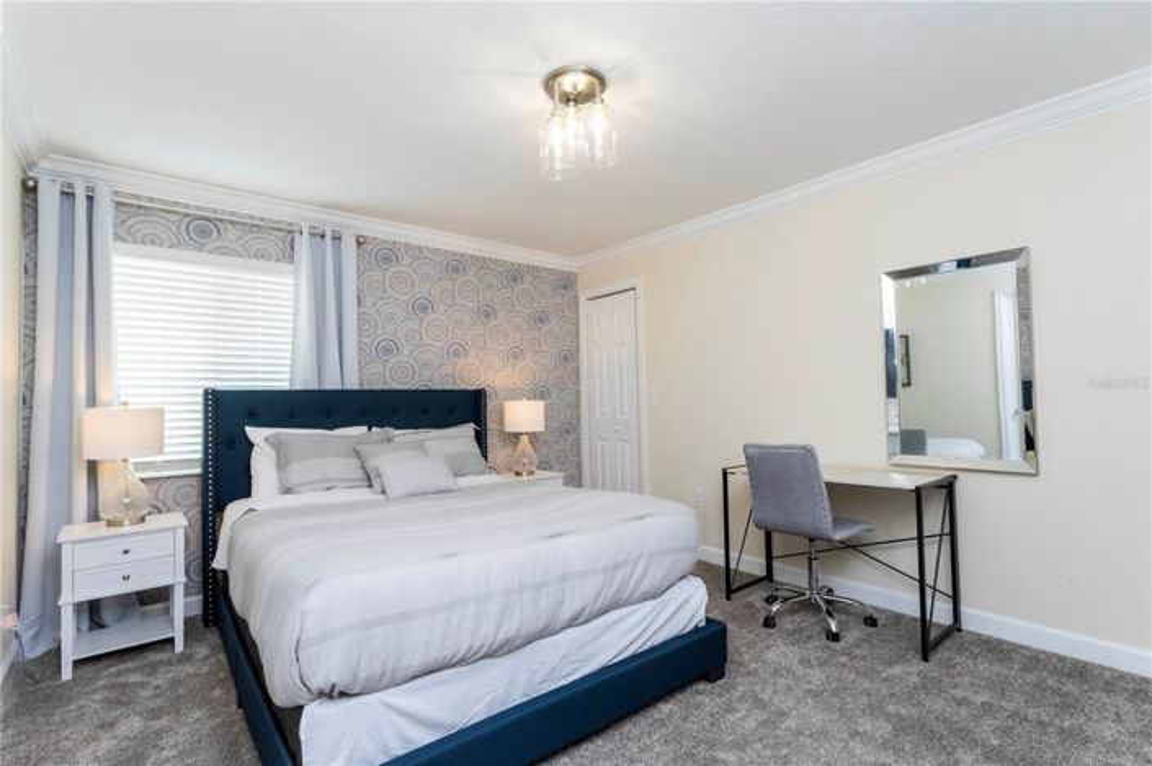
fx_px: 544
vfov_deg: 70.4
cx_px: 576
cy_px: 383
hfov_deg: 93.3
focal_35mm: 17
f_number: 16
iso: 1250
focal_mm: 17
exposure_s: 1/25
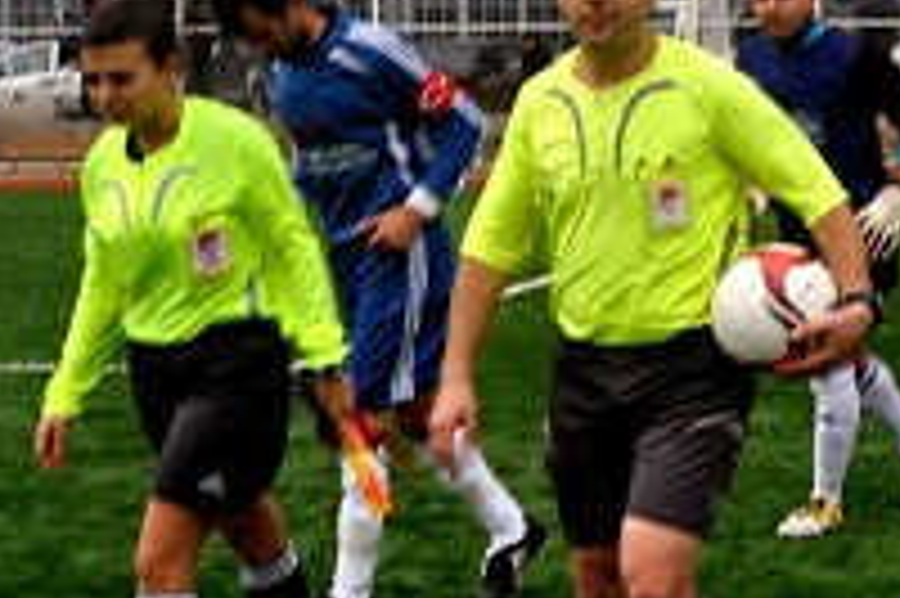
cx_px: 999
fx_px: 2623
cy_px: 171
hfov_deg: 18.7
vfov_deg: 13.0
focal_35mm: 105
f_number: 6.3
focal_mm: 28
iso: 200
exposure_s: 1/160
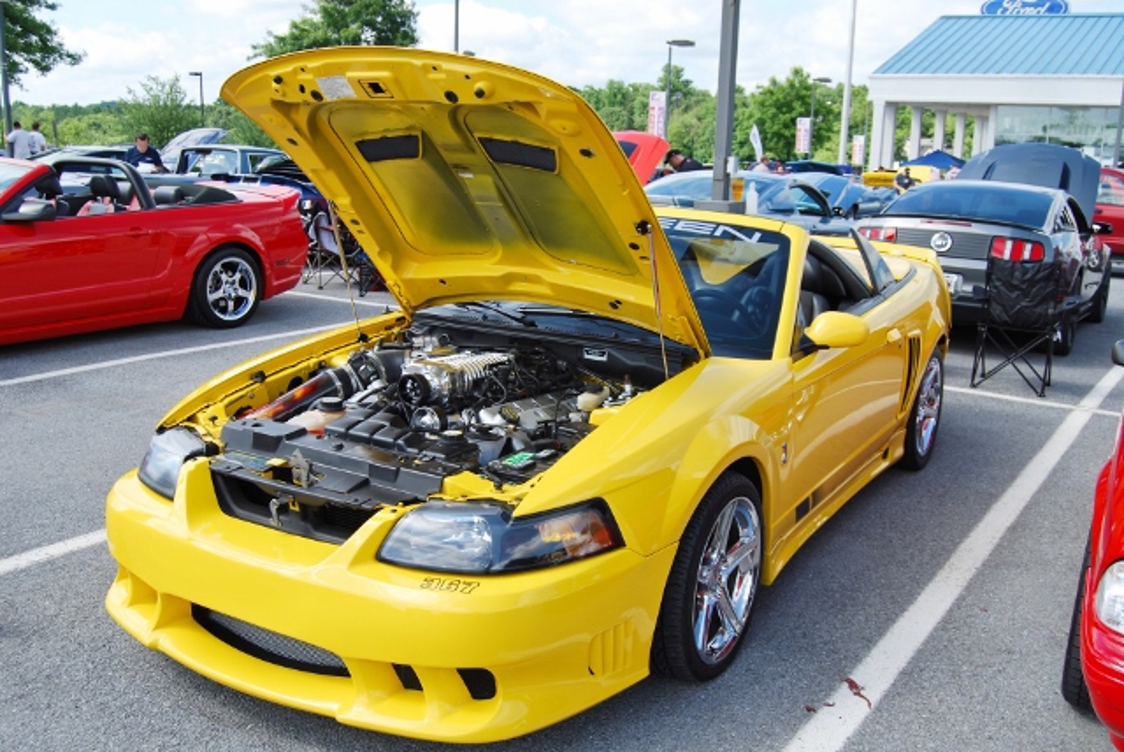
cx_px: 562
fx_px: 1078
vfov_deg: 38.4
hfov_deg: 55.1
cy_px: 376
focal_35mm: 34
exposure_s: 1/160
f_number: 7.1
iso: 100
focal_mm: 23
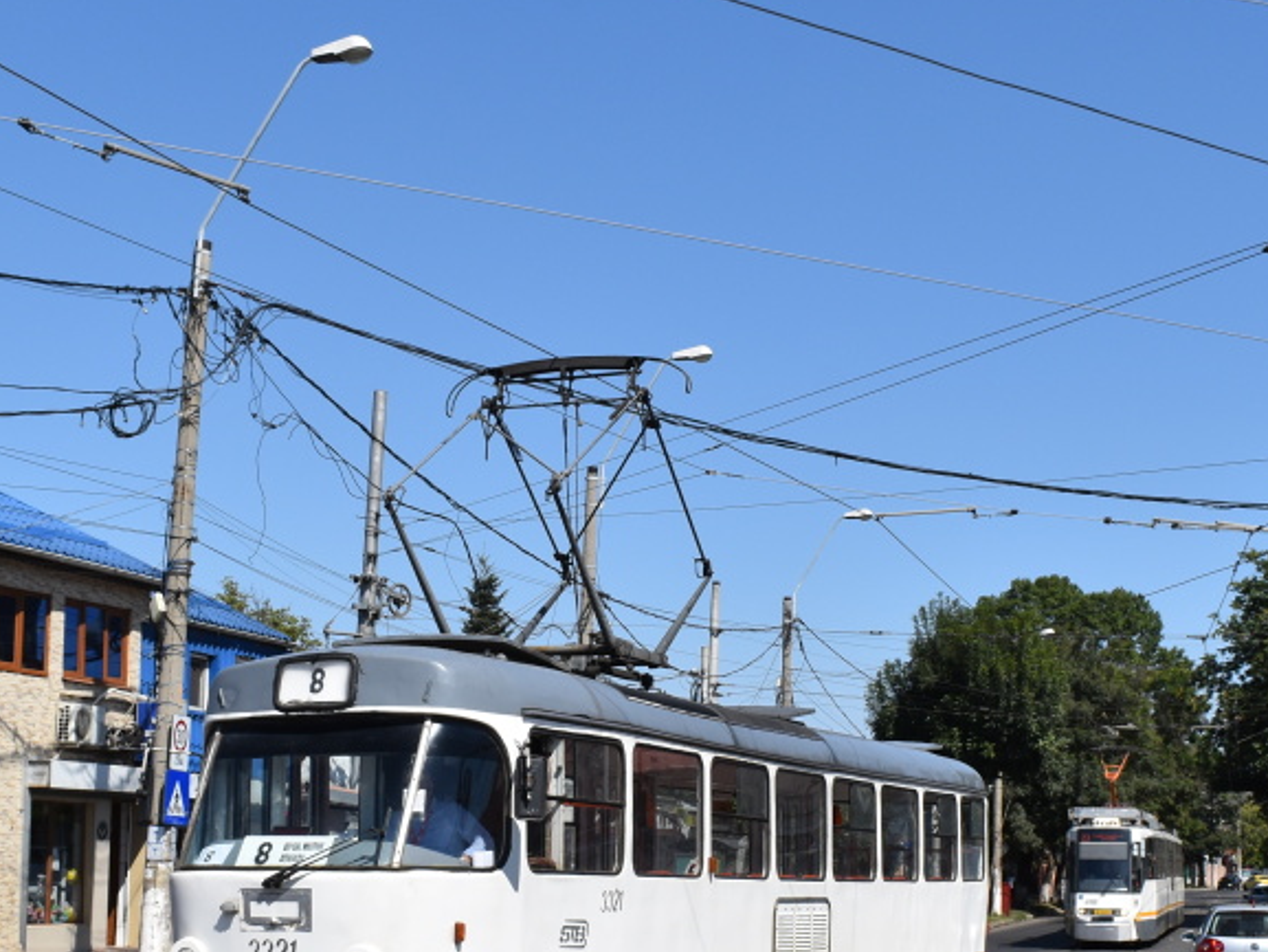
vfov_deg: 24.8
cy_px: 630
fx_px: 2156
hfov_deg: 32.8
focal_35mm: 59
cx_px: 596
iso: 200
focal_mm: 23
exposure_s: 1/500
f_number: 11
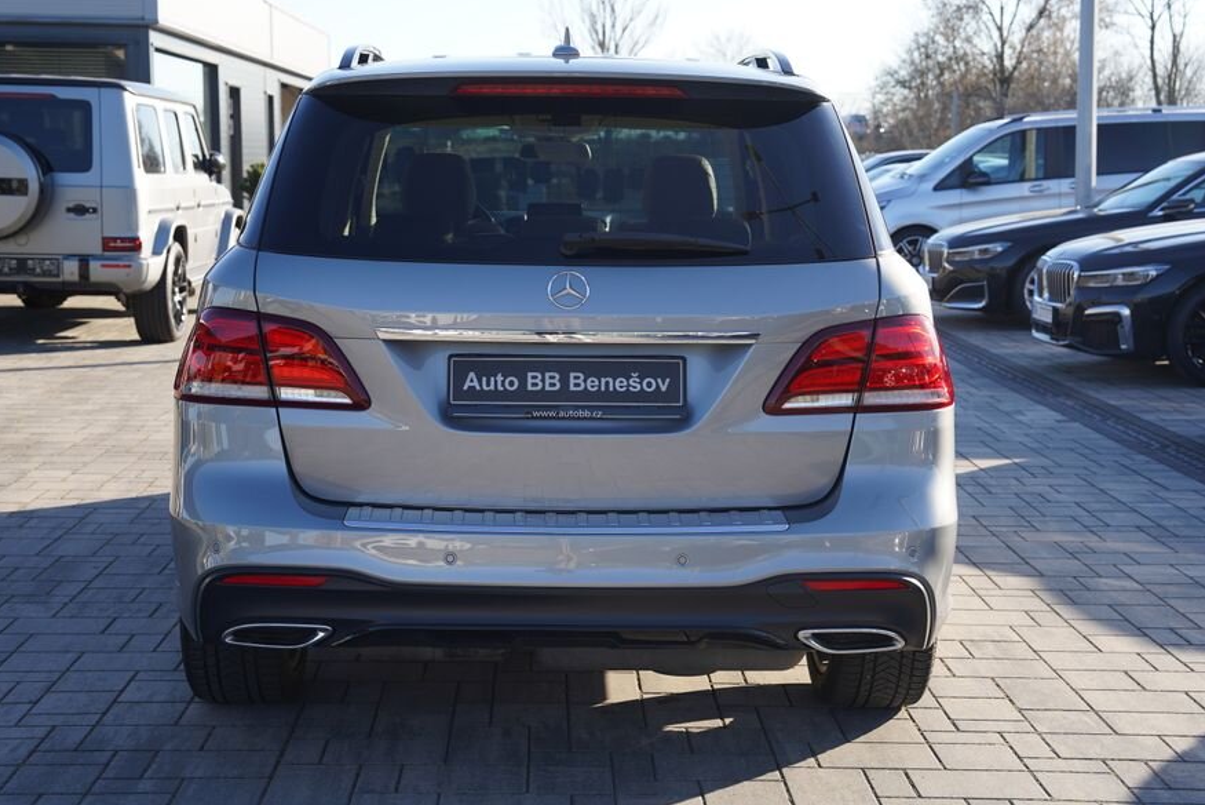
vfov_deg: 24.6
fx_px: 1841
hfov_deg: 36.2
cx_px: 567
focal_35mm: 55
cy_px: 395
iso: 100
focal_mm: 47
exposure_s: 1/160
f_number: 5.6
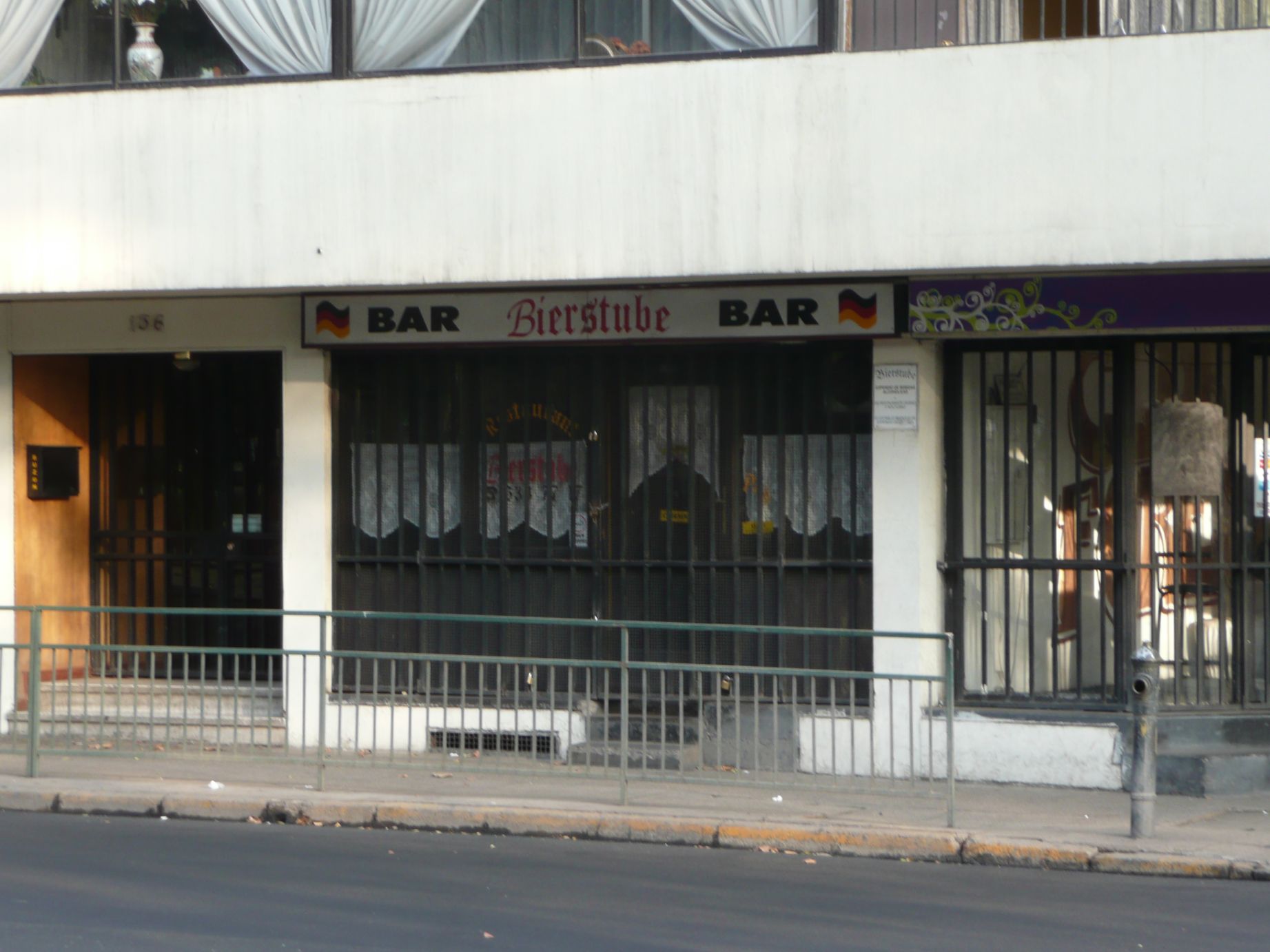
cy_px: 476
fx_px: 4696
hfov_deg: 15.4
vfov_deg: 11.6
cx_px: 635
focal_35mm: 128
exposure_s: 1/40
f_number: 4.7
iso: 100
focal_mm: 20.9
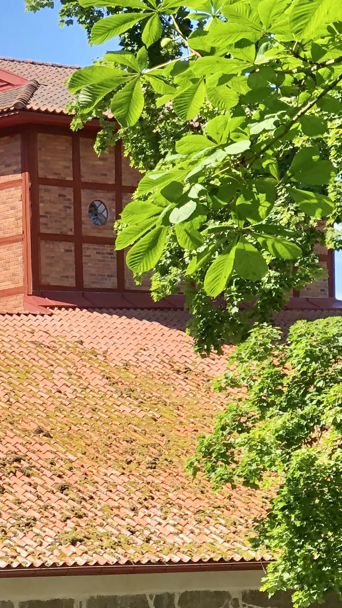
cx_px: -105
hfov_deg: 8.0
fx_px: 2402
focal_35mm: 149
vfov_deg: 14.3
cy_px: 501
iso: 20
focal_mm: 6.6
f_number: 2.8
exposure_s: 1/281
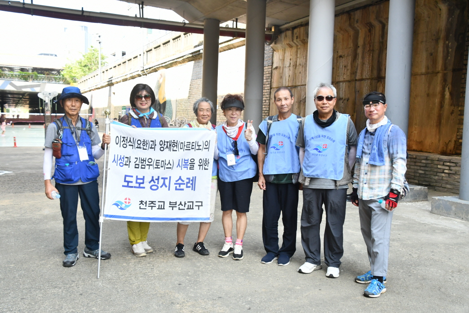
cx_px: 234
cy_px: 156
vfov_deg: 36.9
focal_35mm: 36
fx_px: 469
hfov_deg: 53.1
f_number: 8
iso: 800
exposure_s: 1/250
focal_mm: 24
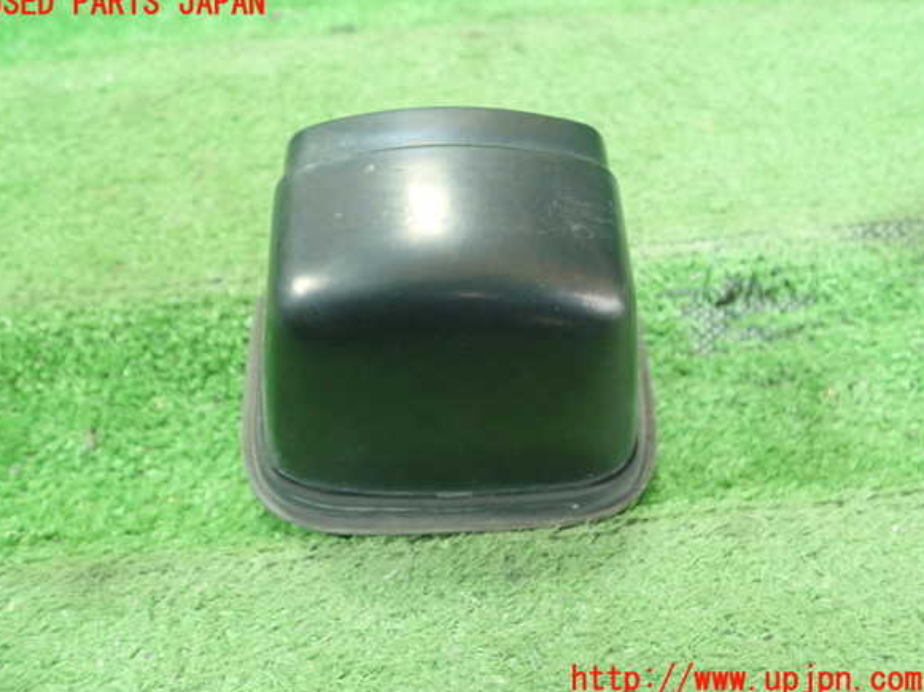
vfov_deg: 45.4
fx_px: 827
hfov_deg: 58.4
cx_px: 453
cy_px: 342
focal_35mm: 31
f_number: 2.3
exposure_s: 1/125
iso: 800
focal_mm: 5.5
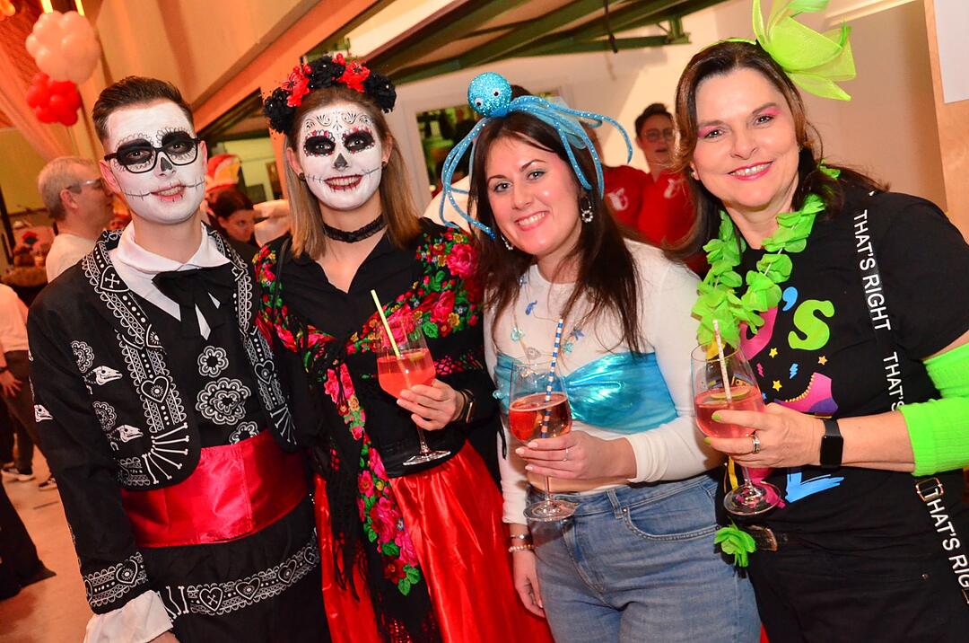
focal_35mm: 40
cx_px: 484
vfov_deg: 32.9
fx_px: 1088
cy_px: 322
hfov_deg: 48.0
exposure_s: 1/50
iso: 3200
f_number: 5.6
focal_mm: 27
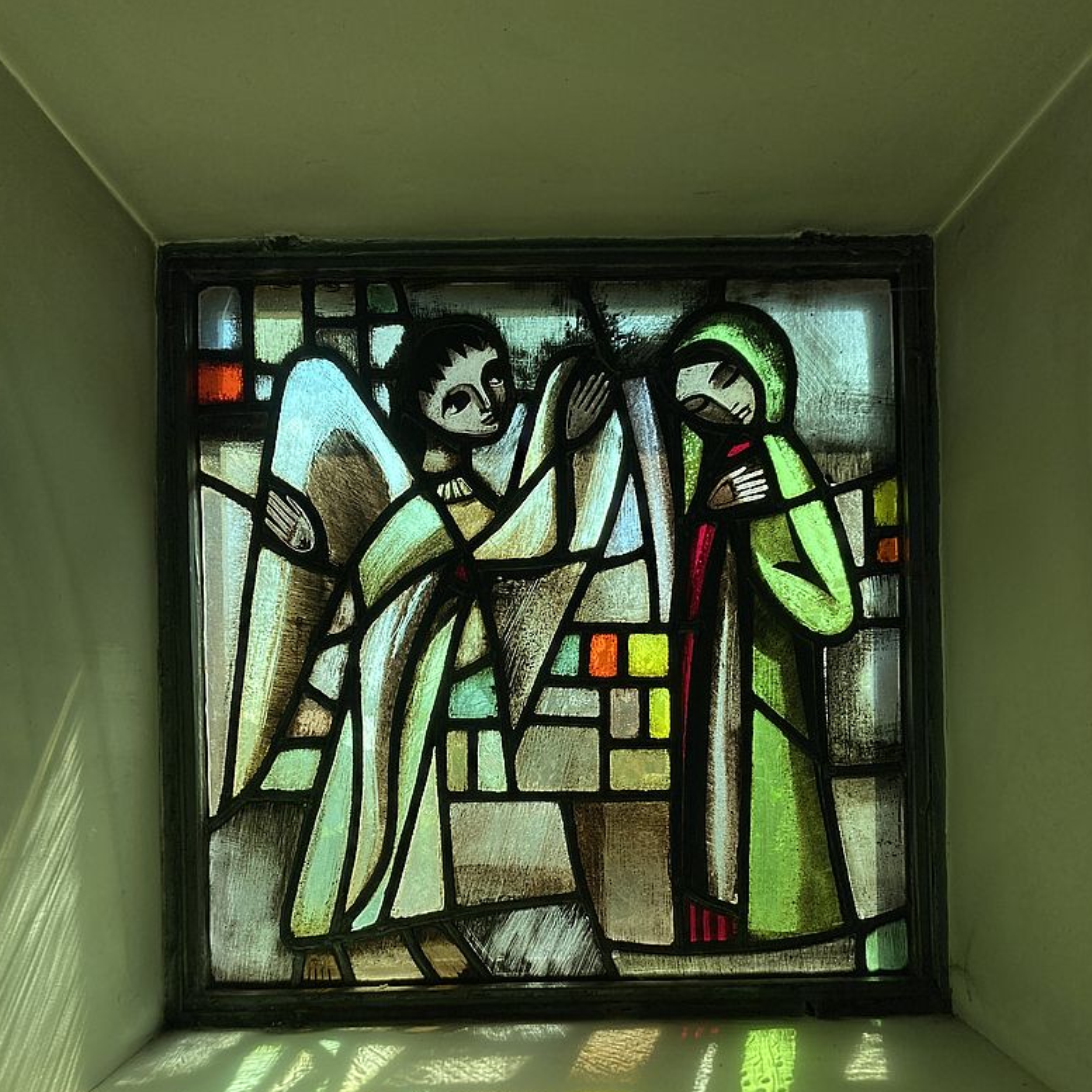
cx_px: 547
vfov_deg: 47.7
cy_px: 726
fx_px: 1213
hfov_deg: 48.5
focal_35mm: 34
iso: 20
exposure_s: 1/379
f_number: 1.8
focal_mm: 3.99
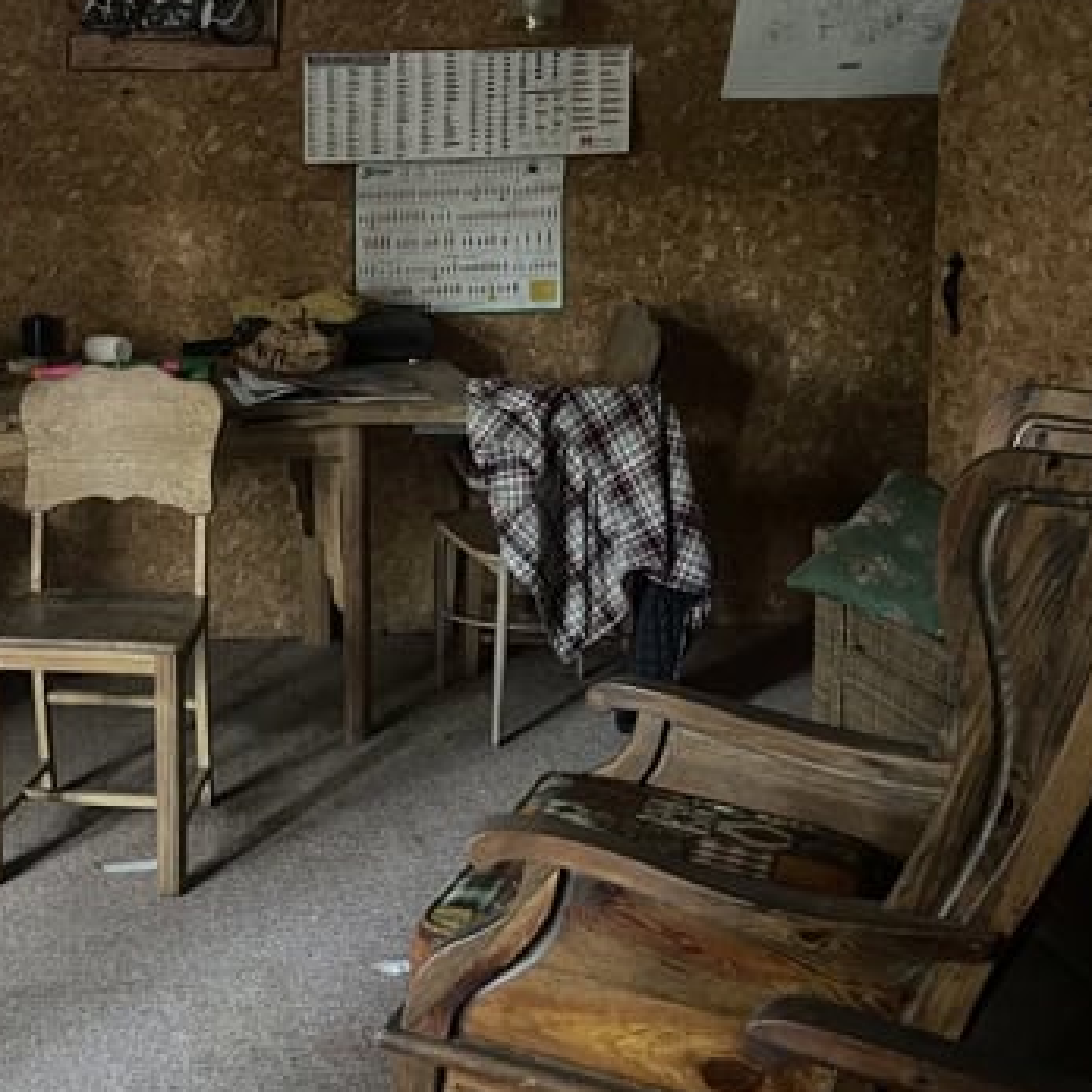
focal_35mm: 51
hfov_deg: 32.3
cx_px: 183
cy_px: 290
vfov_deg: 32.8
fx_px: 1820
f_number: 1.6
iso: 1000
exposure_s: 1/25
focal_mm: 5.1
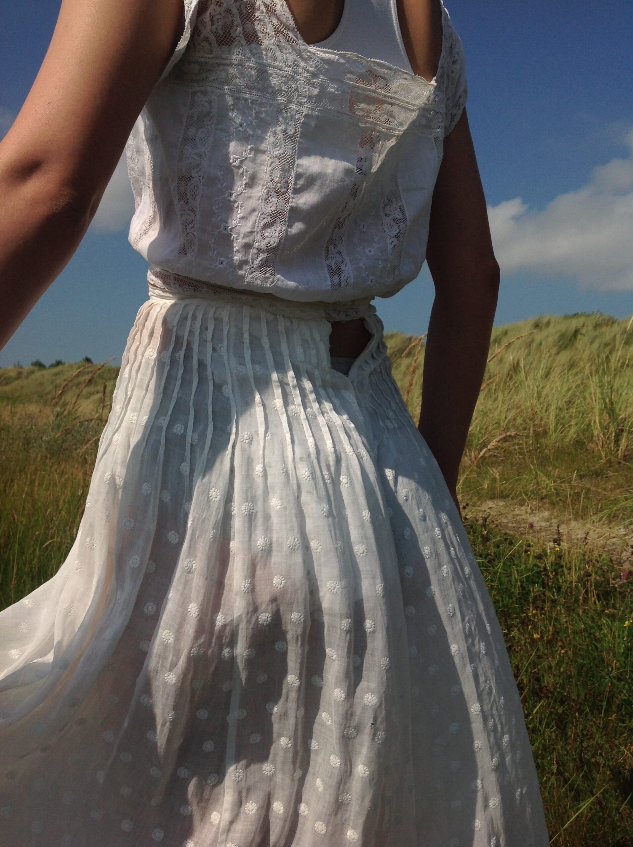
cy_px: 424
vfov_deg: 52.7
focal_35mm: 35
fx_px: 856
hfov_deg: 40.6
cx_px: 316
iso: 50
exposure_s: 1/6061
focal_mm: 4.28
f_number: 2.4
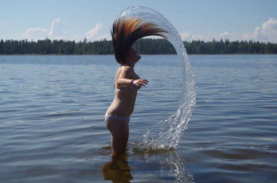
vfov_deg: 23.7
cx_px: 138
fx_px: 437
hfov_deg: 35.1
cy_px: 92
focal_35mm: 57
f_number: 6.3
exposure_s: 1/1000
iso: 200
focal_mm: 37.5
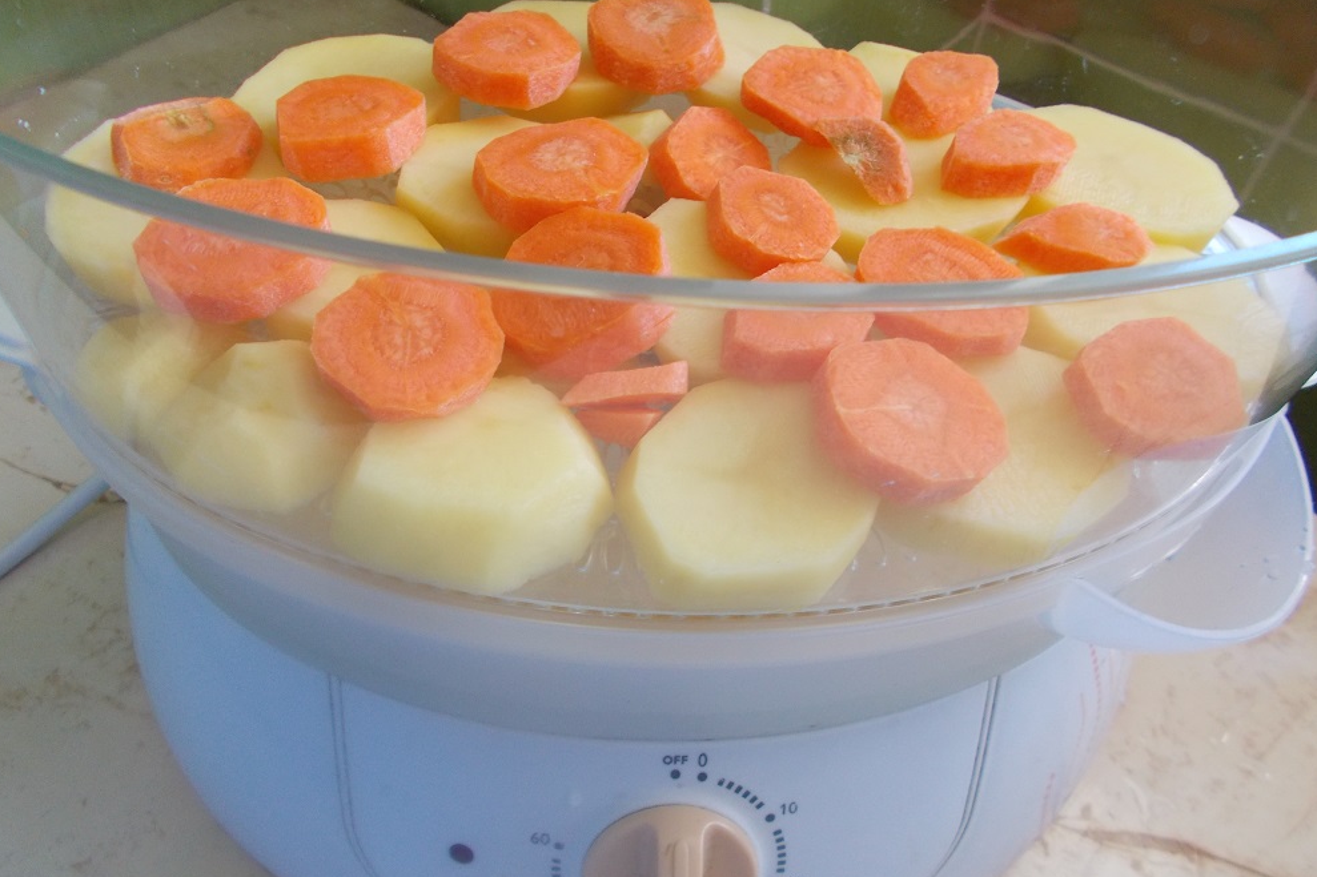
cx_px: 651
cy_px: 456
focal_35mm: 28
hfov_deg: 65.5
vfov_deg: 46.4
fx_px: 1024
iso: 200
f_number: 3.2
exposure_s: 1/25
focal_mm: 4.6
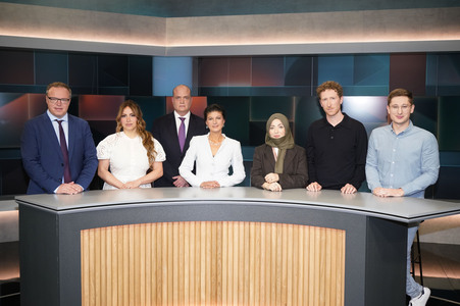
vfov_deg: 35.0
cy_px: 153
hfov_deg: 50.7
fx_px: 485
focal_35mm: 38
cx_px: 230
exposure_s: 1/160
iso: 2000
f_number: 5
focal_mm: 38
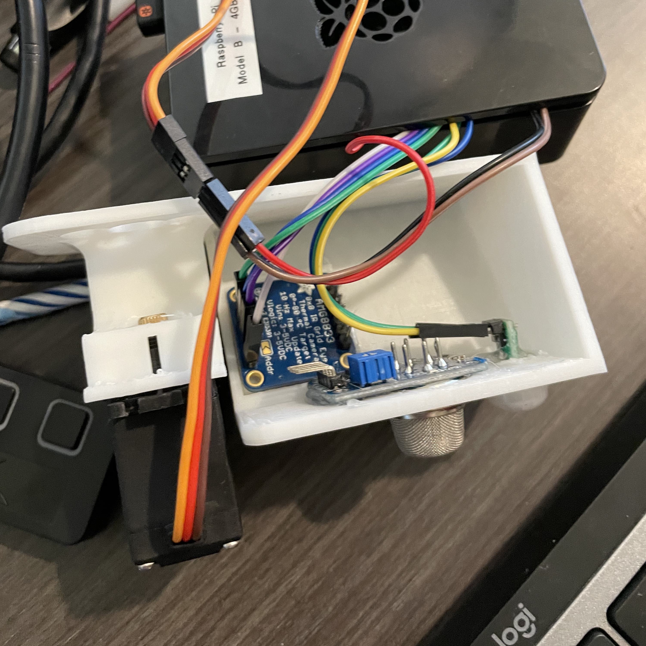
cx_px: 326
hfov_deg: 52.5
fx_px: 655
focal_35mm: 31
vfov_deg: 51.6
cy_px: 220
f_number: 1.6
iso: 500
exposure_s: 1/60
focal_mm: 4.2
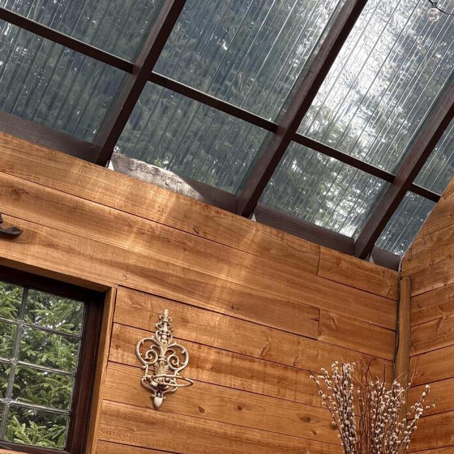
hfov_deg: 25.4
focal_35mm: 66
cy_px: 337
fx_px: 979
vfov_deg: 25.8
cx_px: 401
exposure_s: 1/317
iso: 64
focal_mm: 5.96
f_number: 1.6
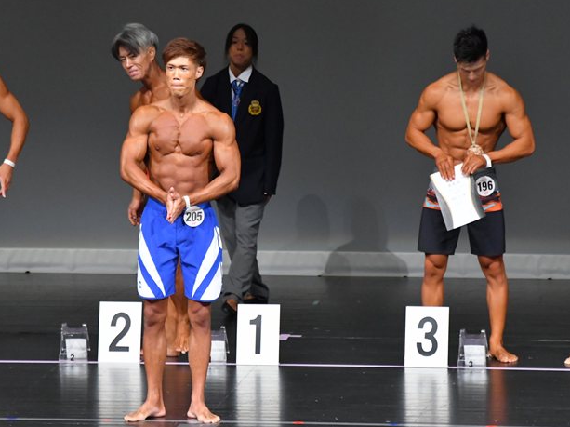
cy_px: 212
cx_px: 252
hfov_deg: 5.2
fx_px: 6303
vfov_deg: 3.9
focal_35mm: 383
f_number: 5.6
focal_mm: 210
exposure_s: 1/400
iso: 5000
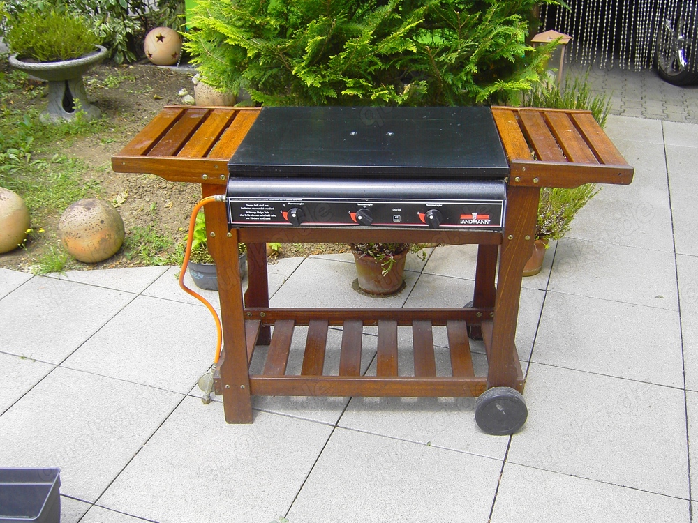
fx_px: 706
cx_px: 349
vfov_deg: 40.7
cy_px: 262
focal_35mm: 35
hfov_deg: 52.6
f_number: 5.6
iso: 100
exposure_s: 1/125
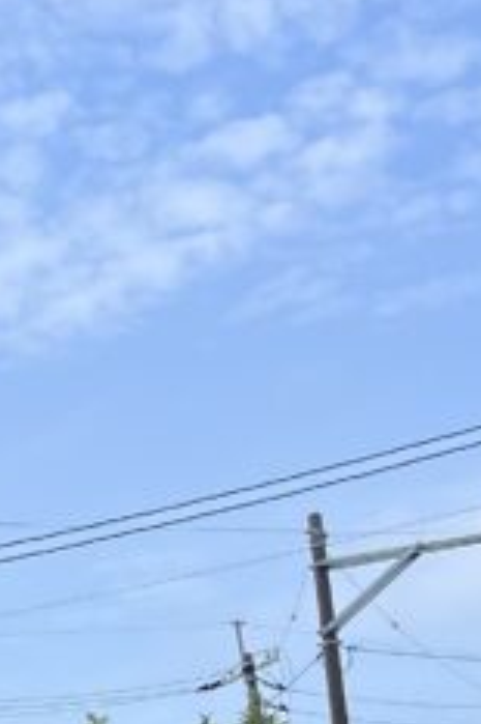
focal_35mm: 119
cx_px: -428
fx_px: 2388
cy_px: 684
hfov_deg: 10.7
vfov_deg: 16.9
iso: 50
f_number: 1.6
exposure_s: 1/3135
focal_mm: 5.1
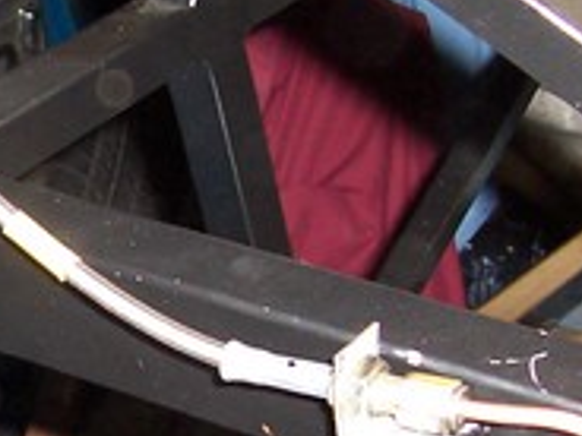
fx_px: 2169
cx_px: -117
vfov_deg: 11.5
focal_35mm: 129
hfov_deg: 14.8
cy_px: 322
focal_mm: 5.6
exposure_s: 1/60
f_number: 2.8
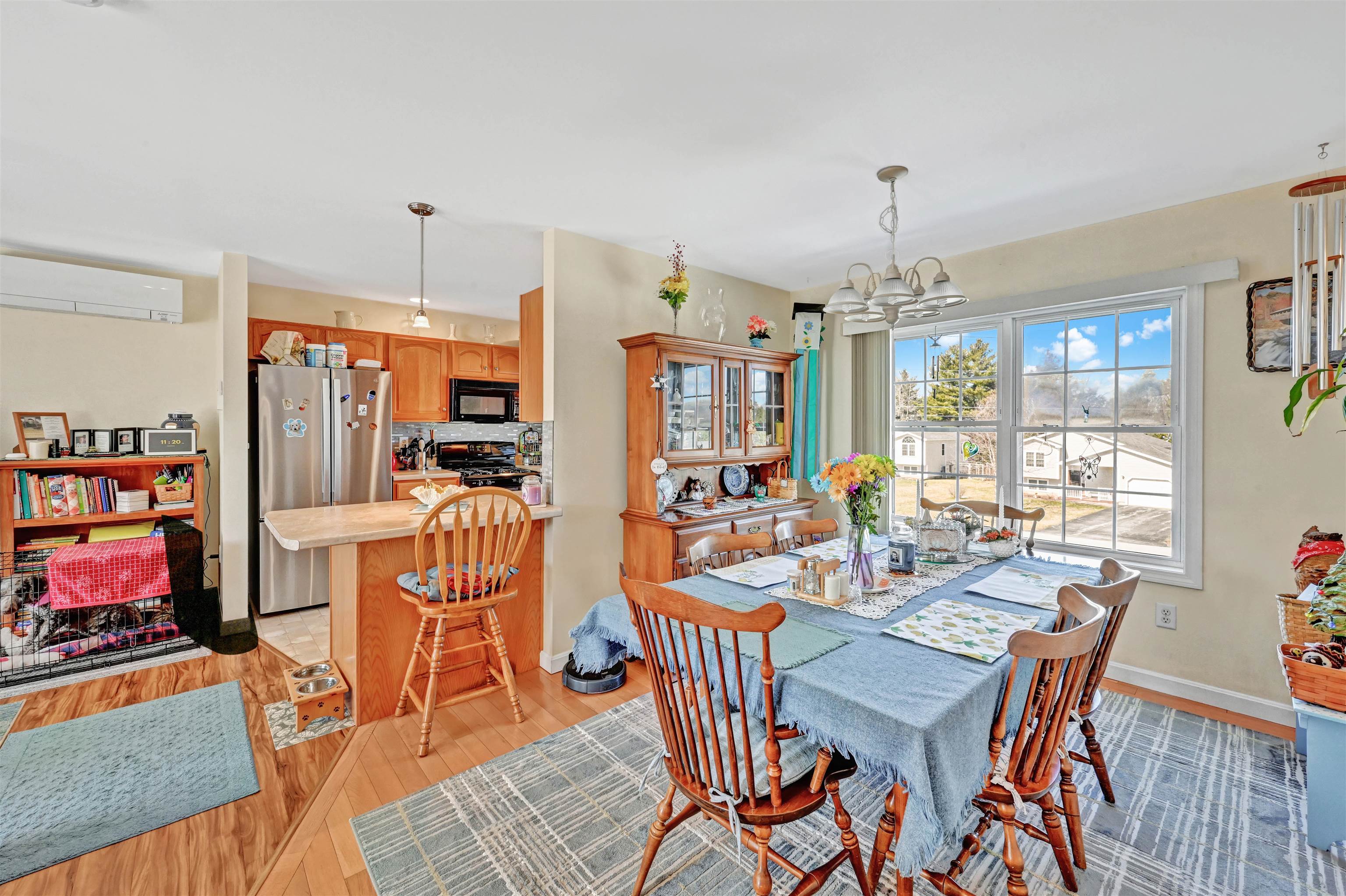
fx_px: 523
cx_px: 673
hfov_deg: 104.3
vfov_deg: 81.2
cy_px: 448
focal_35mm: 14
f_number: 14
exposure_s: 1/10
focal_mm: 14
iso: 2000
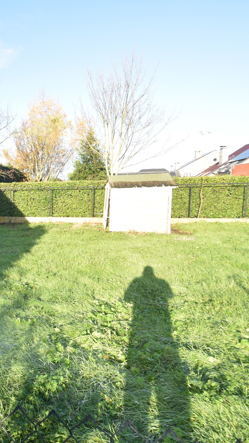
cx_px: -10
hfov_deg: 40.5
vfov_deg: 76.3
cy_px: 222
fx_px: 282
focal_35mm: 24
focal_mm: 10
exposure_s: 1/125
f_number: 5.6
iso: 100
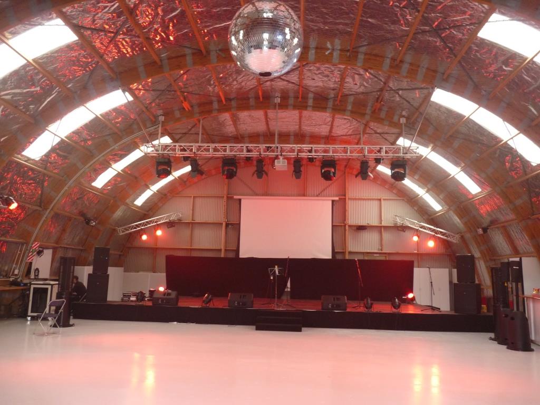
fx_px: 421
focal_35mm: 27
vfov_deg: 51.4
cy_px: 202
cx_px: 270
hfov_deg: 65.3
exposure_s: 1/30
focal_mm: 4.8
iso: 250
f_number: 2.8
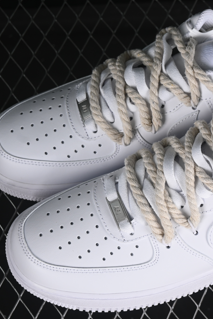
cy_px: 160
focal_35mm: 113
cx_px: 178
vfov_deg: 18.1
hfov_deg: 12.1
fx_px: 1003
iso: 160
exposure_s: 1/80
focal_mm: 50
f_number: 8
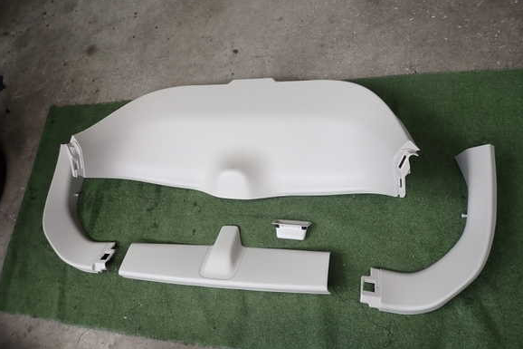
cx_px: 267
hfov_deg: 67.4
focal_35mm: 27
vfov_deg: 47.9
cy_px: 170
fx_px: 392
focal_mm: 4.5
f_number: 2
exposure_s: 1/125
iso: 125
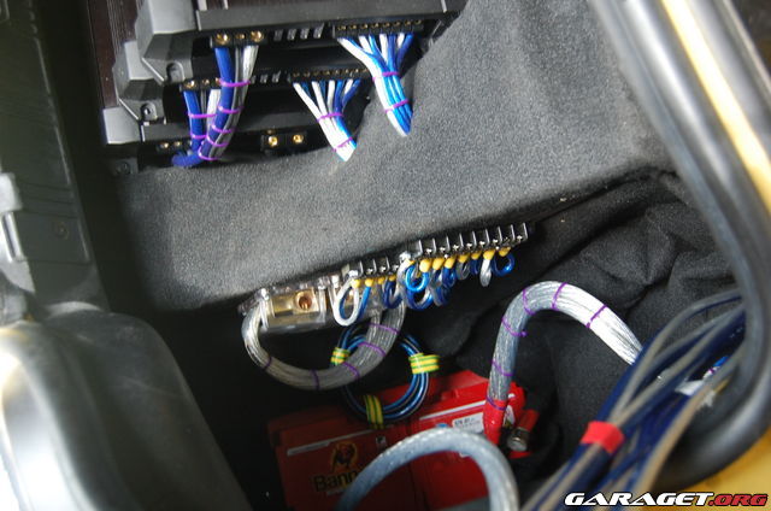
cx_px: 386
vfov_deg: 36.7
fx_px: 769
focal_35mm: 36
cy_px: 256
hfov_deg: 53.2
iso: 500
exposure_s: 1/30
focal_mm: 24
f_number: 4
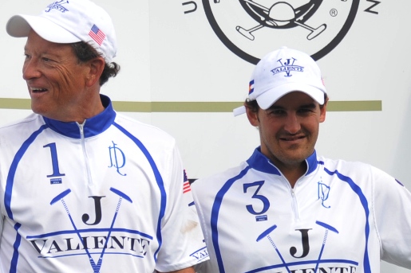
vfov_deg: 3.8
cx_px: -29
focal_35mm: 357
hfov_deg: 5.8
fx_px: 4074
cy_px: 320
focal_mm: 105
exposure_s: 1/640
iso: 400
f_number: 5.3
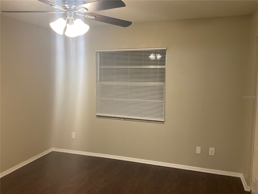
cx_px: 129
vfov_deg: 48.2
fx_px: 216
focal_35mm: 29
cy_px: 97
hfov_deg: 61.7
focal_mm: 3
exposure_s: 1/60
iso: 160
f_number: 1.8
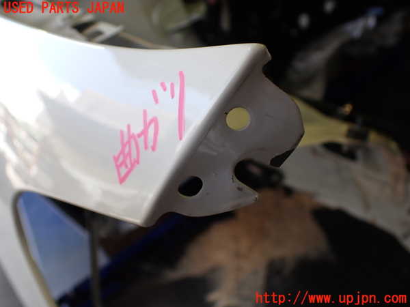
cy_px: 154
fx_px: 355
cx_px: 205
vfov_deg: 46.8
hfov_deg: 60.0
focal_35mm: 30
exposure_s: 1/125
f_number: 2.3
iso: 125
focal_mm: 5.4
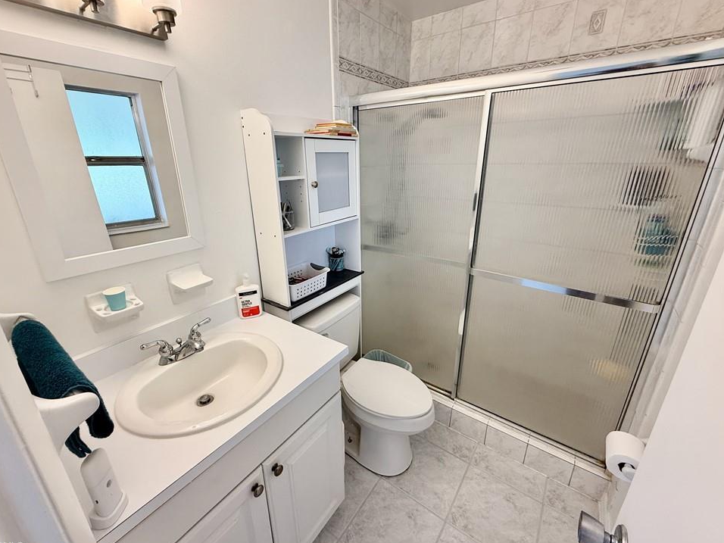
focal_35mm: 15
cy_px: 263
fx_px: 314
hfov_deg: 98.2
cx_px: 355
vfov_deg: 81.7
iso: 160
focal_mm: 2.22
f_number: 2.2
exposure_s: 1/120
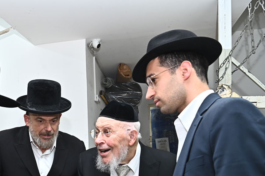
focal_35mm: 39
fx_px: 287
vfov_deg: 33.3
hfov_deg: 47.7
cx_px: 67
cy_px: 140
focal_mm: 24
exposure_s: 1/200
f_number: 6.3
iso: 1000
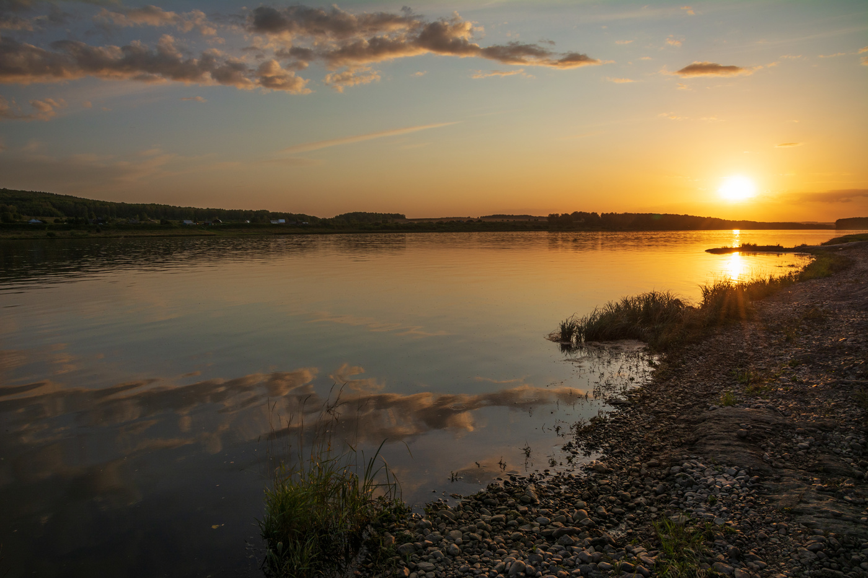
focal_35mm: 24
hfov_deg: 73.8
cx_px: 434
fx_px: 579
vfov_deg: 53.1
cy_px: 289
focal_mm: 16
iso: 100
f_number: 11
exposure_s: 1/200
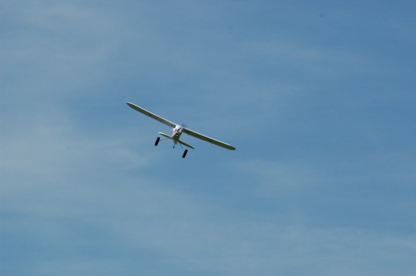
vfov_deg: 4.6
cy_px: 138
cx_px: 208
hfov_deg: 6.9
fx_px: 3462
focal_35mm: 300
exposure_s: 1/800
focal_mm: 200
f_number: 8
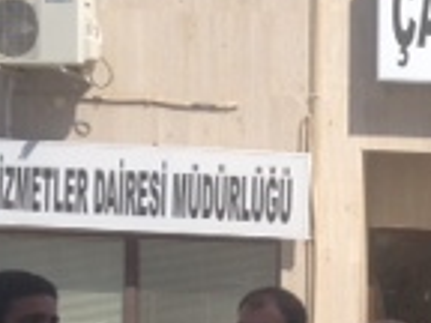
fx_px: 1942
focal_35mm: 156
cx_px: 644
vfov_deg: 9.3
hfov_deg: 12.1
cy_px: 434
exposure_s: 1/1727
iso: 50
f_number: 2.4
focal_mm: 4.28
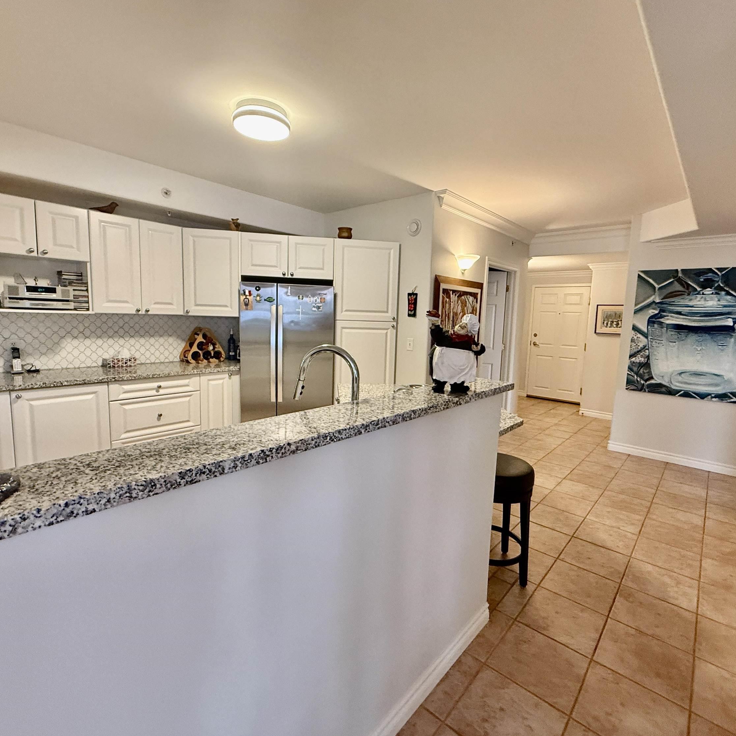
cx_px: 380
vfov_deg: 84.0
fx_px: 409
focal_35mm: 17
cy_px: 361
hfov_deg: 83.9
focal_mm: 2.22
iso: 320
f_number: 2.2
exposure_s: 1/60
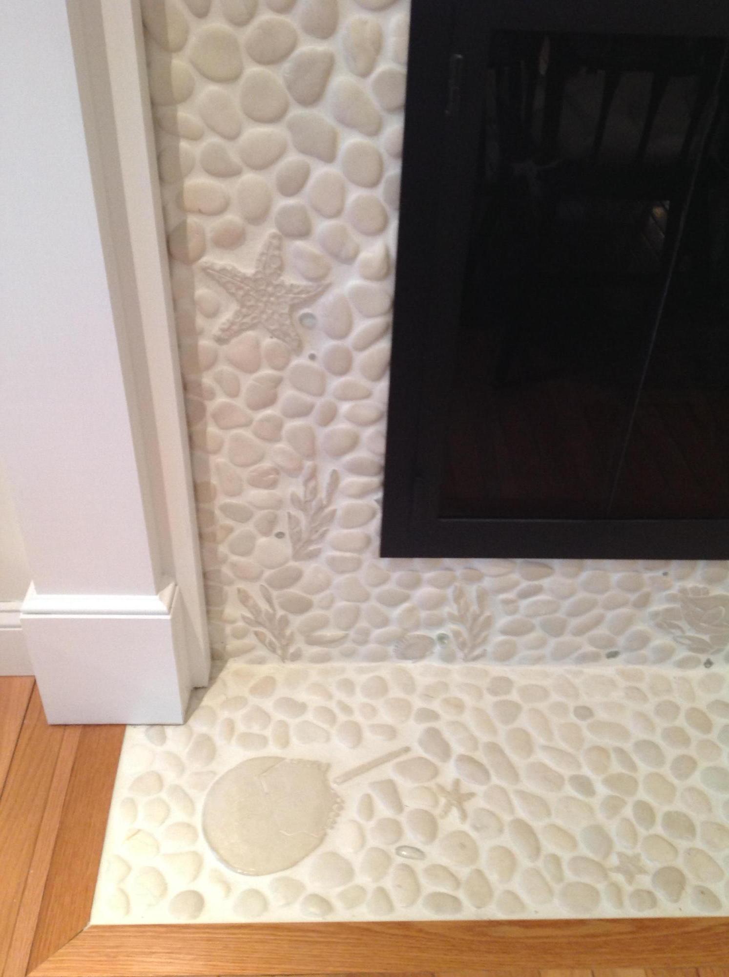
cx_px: 364
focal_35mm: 35
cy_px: 488
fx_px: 986
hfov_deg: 40.6
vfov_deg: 52.7
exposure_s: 1/15
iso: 160
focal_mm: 4.28
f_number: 2.4
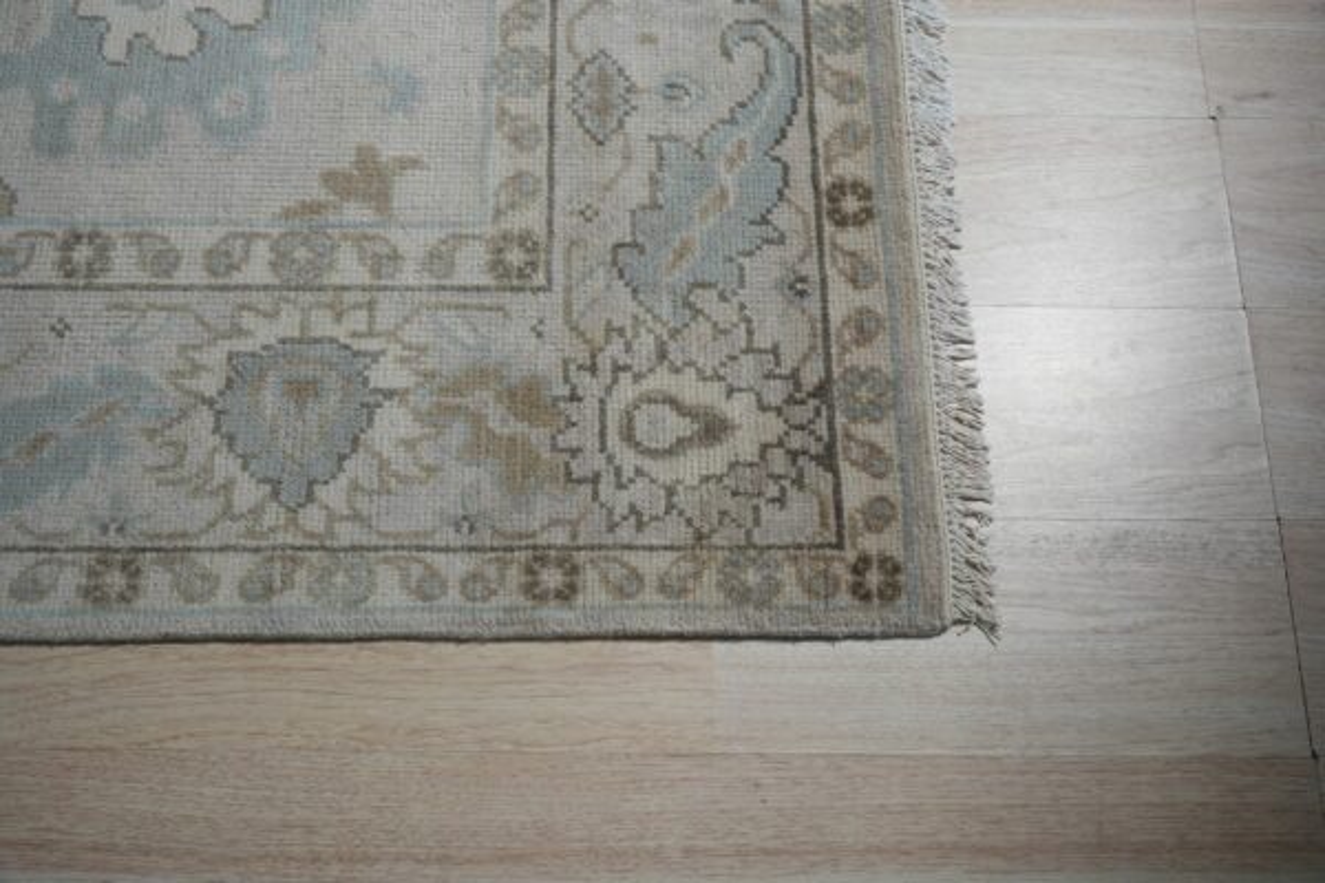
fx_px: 1303
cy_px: 442
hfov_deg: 53.9
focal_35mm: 35
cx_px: 662
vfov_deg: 37.5
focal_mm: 35.4
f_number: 5.6
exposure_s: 1/160
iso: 500
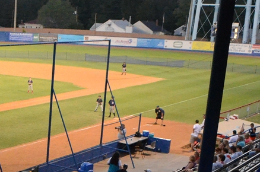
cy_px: 153
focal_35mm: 76
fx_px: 548
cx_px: -71
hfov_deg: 23.8
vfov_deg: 17.6
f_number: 6.3
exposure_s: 1/160
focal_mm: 18
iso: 6400
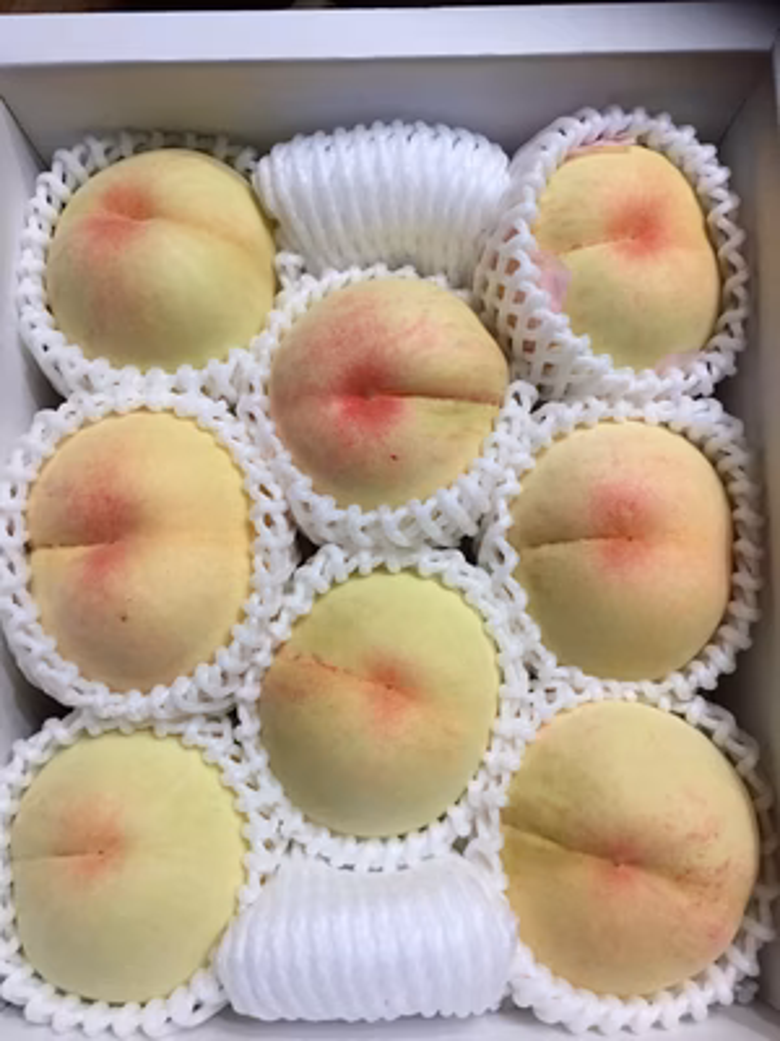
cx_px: 390
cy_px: 520
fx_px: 871
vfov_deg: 61.7
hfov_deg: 48.2
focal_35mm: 29
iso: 125
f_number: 2.2
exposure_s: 1/30
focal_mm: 4.15
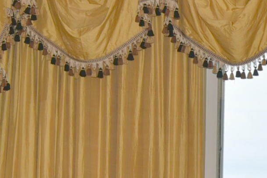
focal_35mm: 218
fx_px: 1617
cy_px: 263
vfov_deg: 6.2
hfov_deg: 9.0
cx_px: 491
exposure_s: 1/125
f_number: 5.6
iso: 100
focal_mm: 44
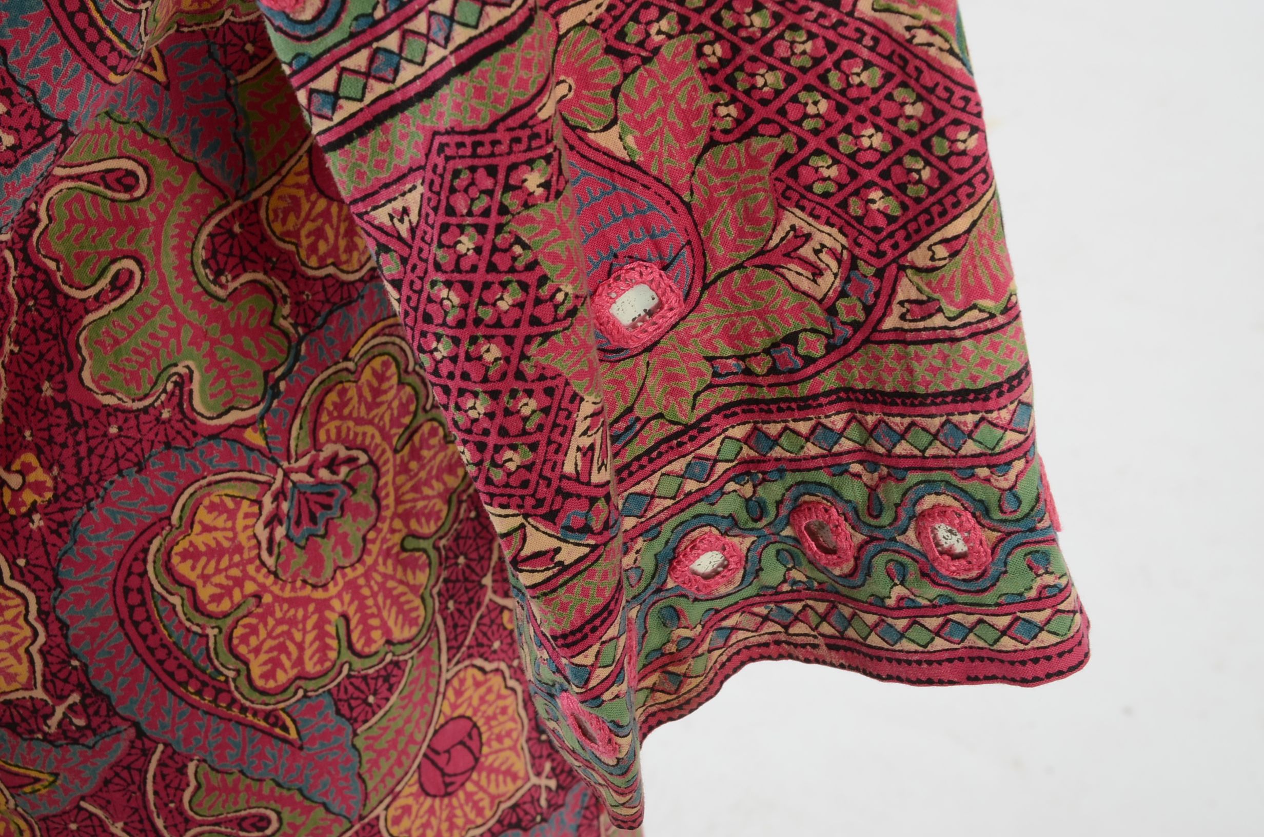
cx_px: 632
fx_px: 2523
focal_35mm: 72
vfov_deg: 18.8
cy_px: 418
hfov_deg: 28.1
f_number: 11
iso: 160
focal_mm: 48
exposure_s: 1/160
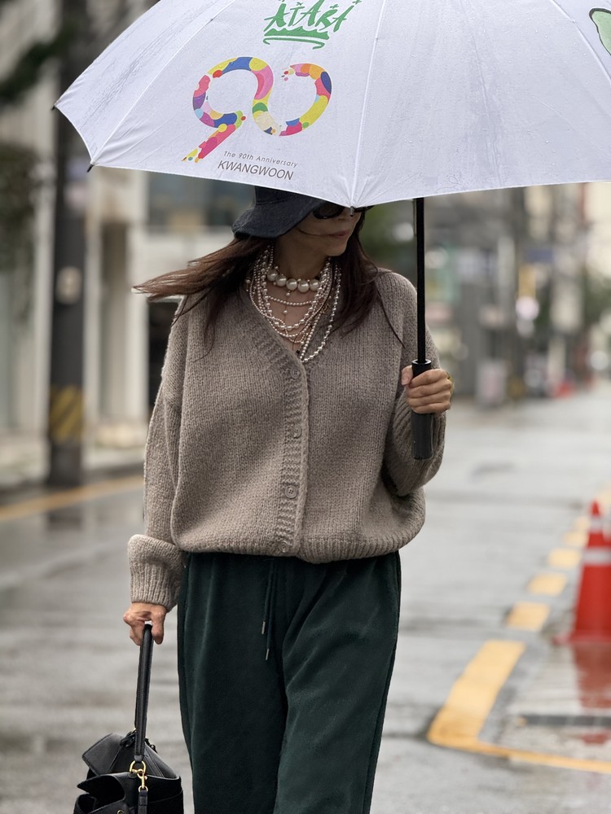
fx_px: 2824
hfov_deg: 12.3
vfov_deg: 16.4
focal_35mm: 120
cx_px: 306
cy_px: 407
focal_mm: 15.66
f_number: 2.8
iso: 100
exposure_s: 1/99
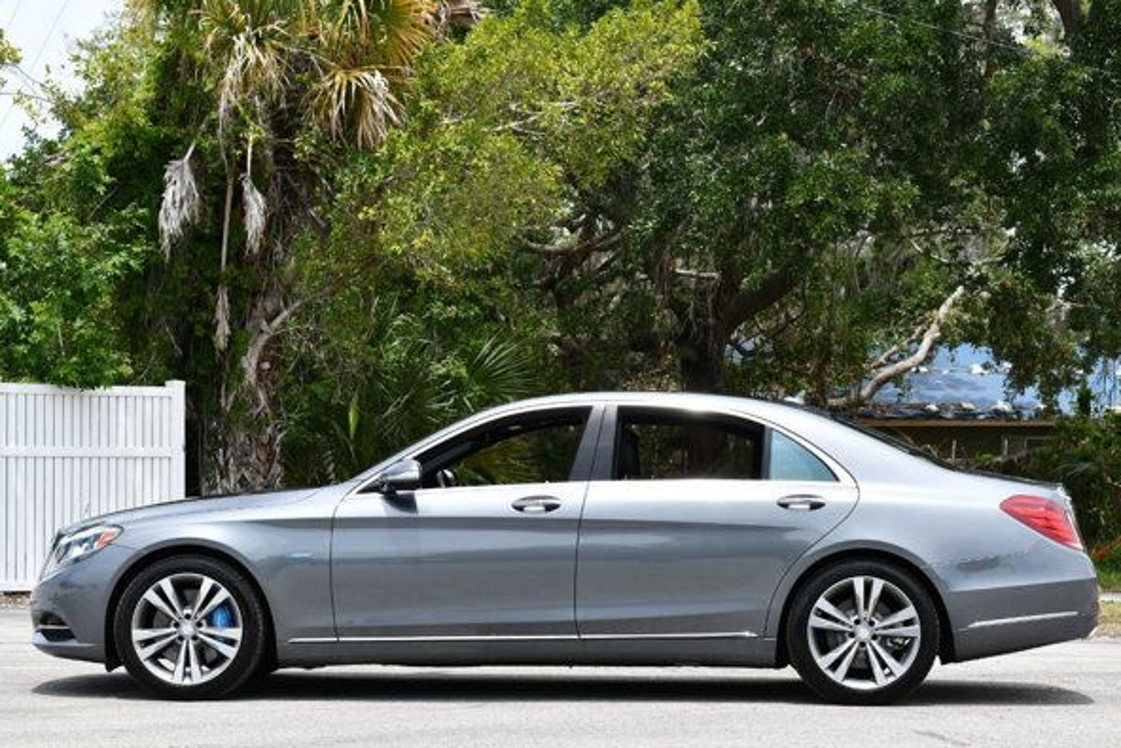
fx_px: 2523
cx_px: 559
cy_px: 379
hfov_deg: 25.1
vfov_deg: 16.9
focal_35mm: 81
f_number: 8
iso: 110
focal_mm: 50
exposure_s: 1/250
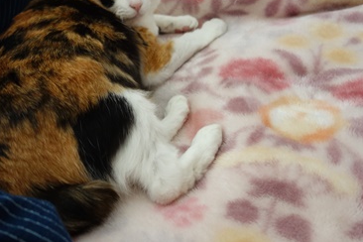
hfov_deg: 39.4
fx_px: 494
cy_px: 38
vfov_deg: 26.8
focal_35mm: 49
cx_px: 95
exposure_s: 1/30
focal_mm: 10.4
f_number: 1.8
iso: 320
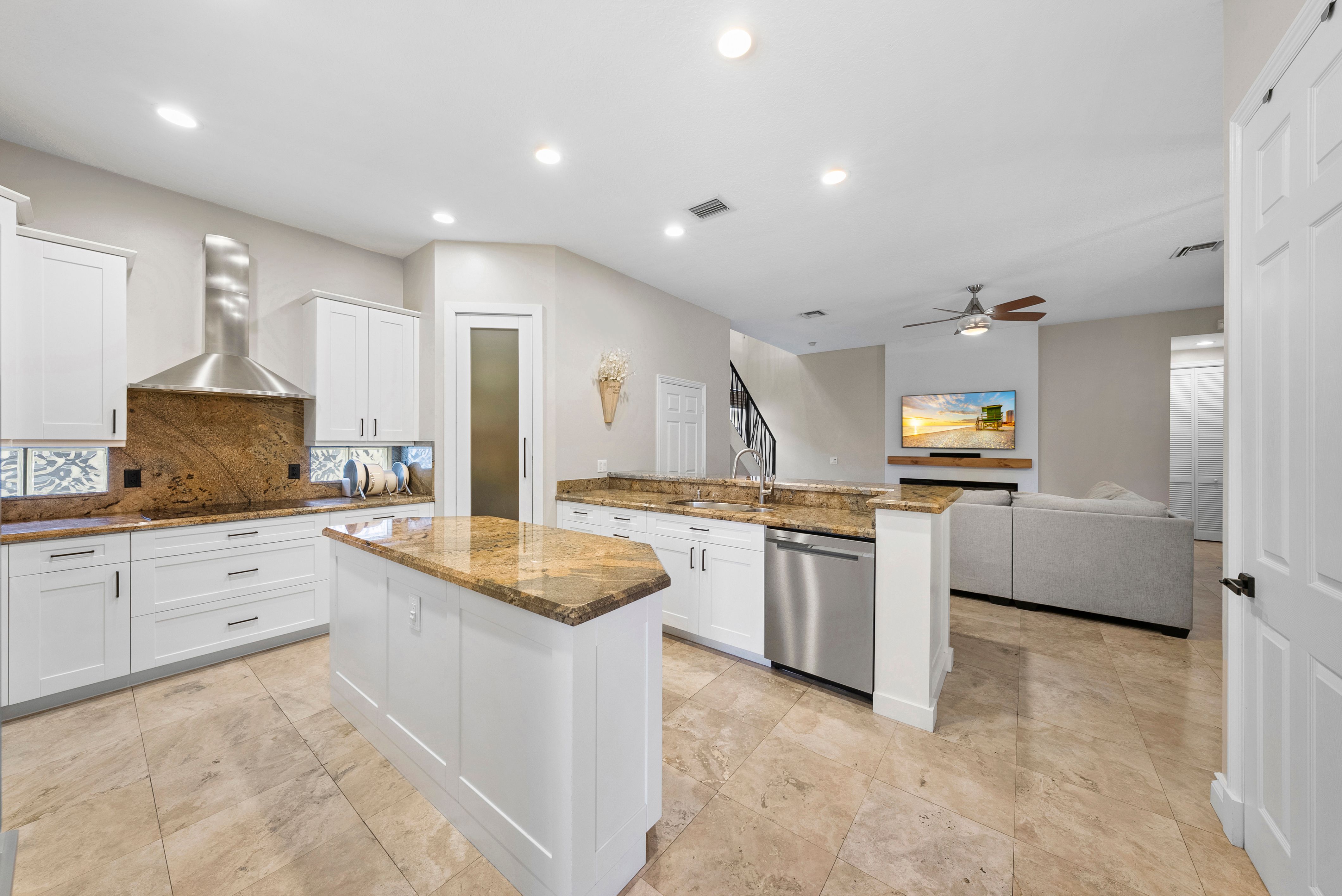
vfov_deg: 90.1
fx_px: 448
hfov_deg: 112.6
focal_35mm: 12
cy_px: 448
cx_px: 671
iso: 400
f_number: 8
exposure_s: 1/10
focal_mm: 12
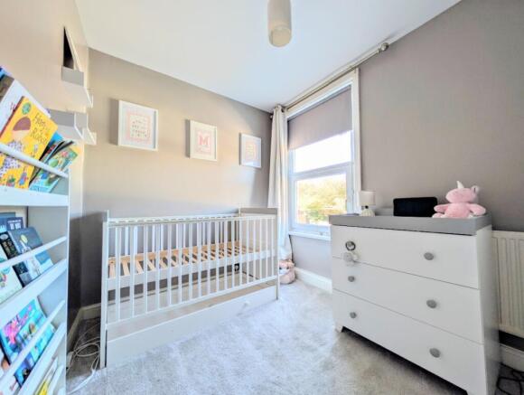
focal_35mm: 12
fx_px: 182
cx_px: 262
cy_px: 198
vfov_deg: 94.7
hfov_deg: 110.4
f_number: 1.7
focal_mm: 2.02
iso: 65
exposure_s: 1/136
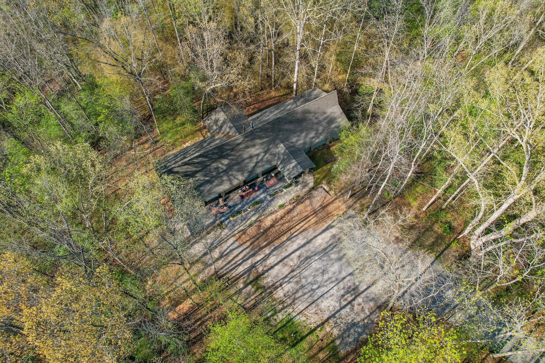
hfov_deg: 78.6
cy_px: 182
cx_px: 272
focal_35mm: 22
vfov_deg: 57.2
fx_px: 333
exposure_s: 1/800
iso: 110
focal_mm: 8.4
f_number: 2.8
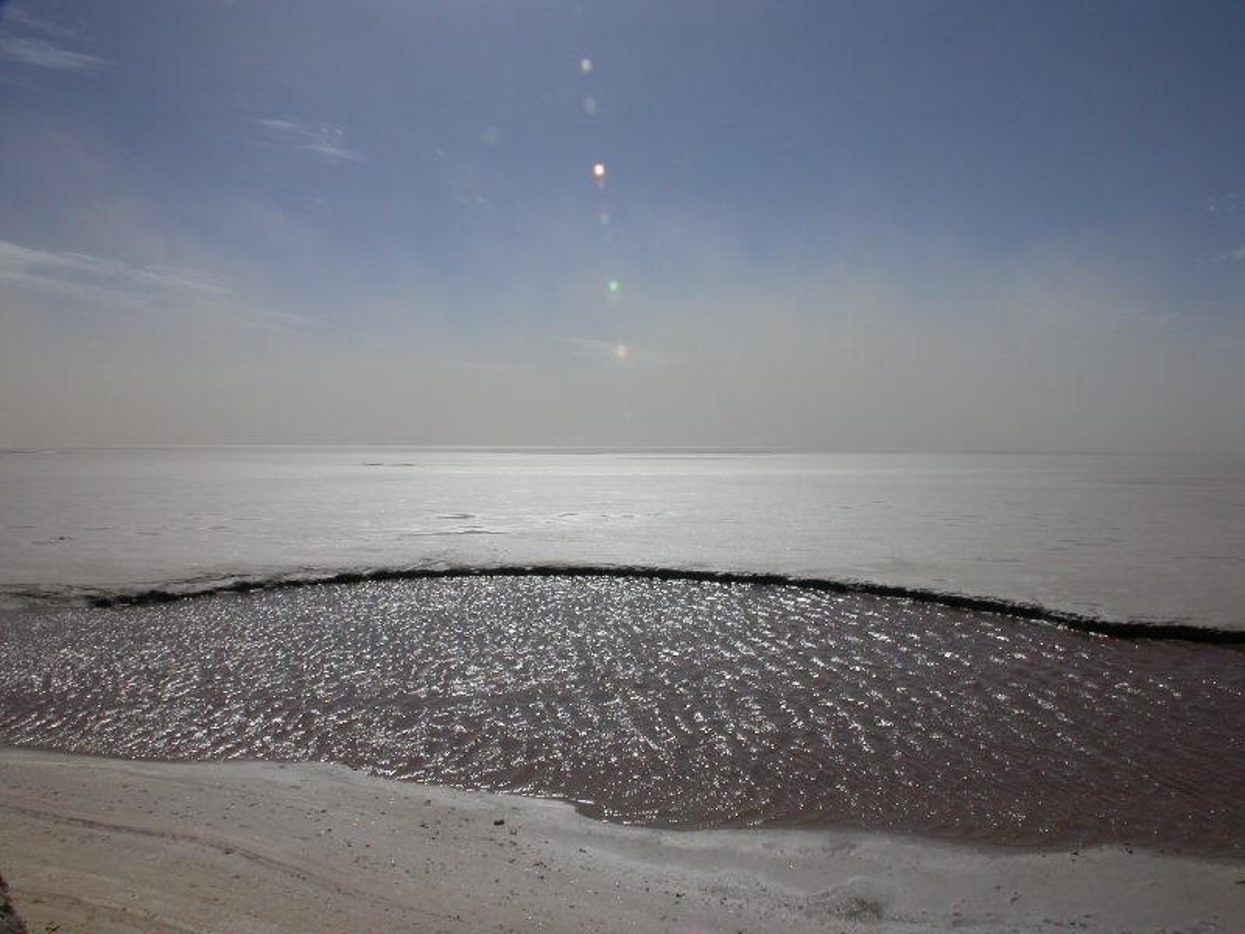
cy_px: 467
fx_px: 1367
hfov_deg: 49.0
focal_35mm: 38
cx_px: 622
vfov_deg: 37.7
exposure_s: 1/440
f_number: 7.5
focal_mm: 7.85
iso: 100
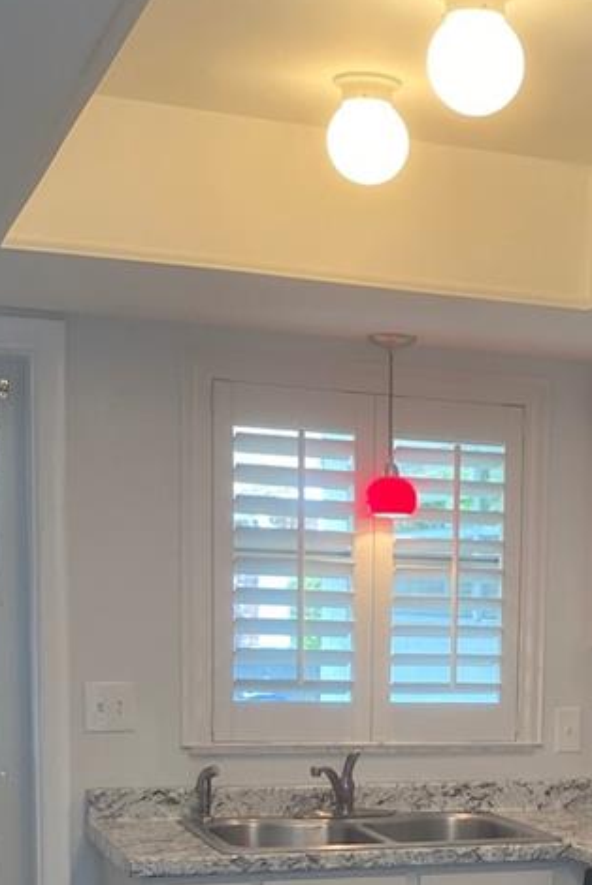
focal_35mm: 69
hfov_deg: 19.2
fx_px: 1699
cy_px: 817
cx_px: 596
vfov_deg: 28.0
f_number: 1.8
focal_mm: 4.25
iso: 125
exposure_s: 1/120
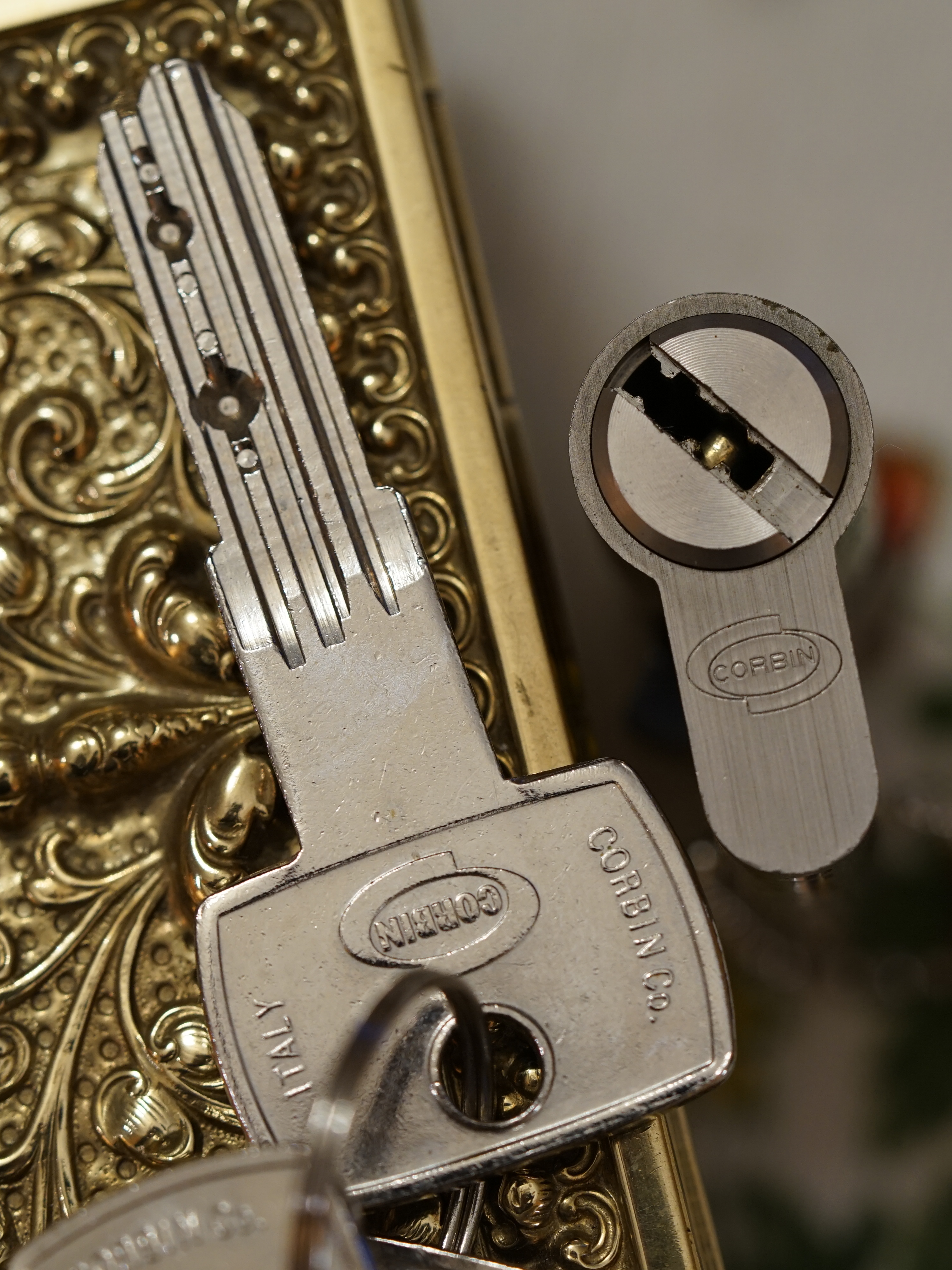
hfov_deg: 11.4
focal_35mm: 130
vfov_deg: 15.2
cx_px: 523
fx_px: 4767
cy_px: 634
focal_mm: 90
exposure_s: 1/100
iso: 800
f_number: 4
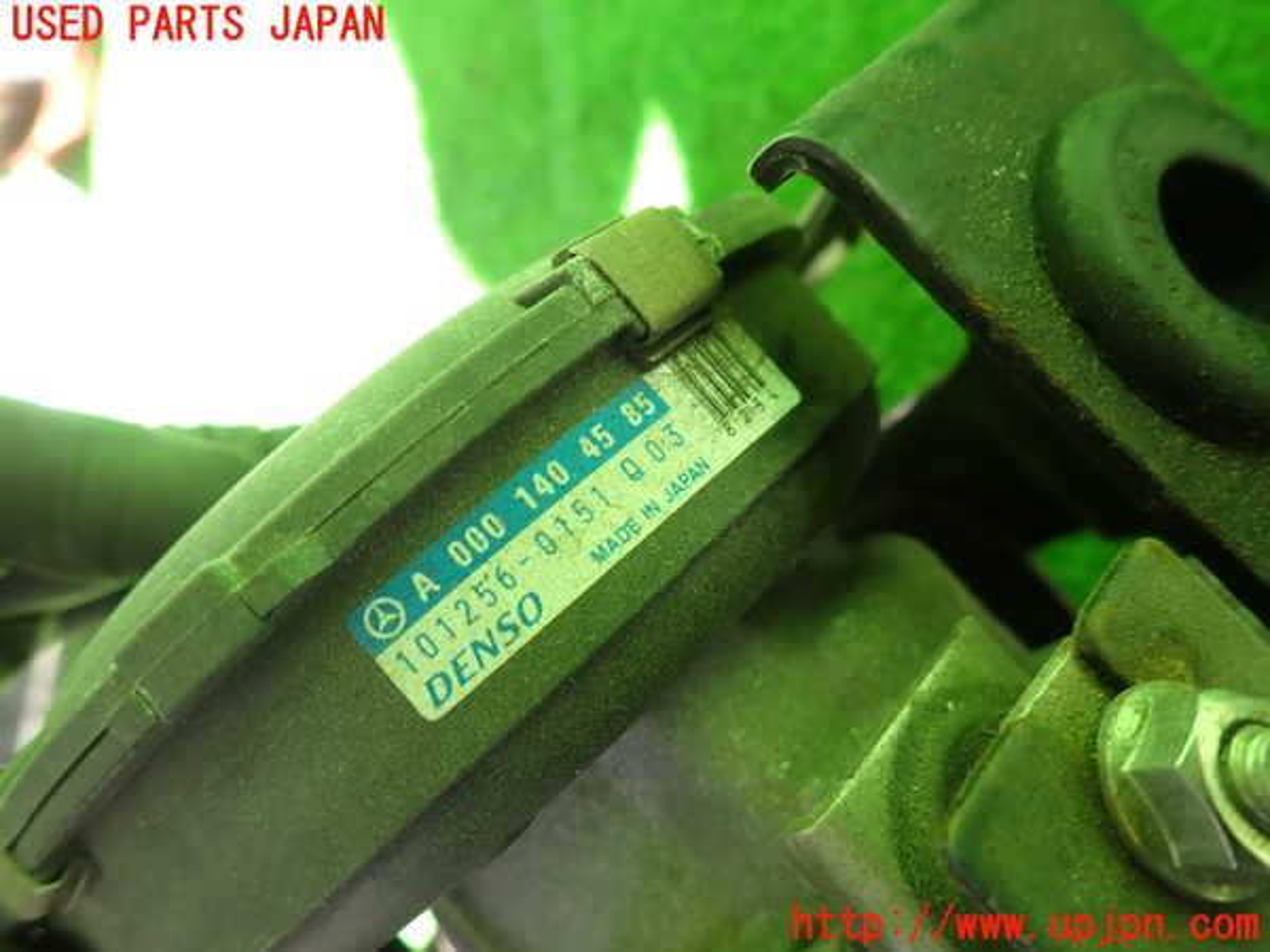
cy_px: 476
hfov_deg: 69.4
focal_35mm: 25
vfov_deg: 54.9
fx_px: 917
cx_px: 635
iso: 100
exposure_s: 1/80
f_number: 2
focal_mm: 4.5
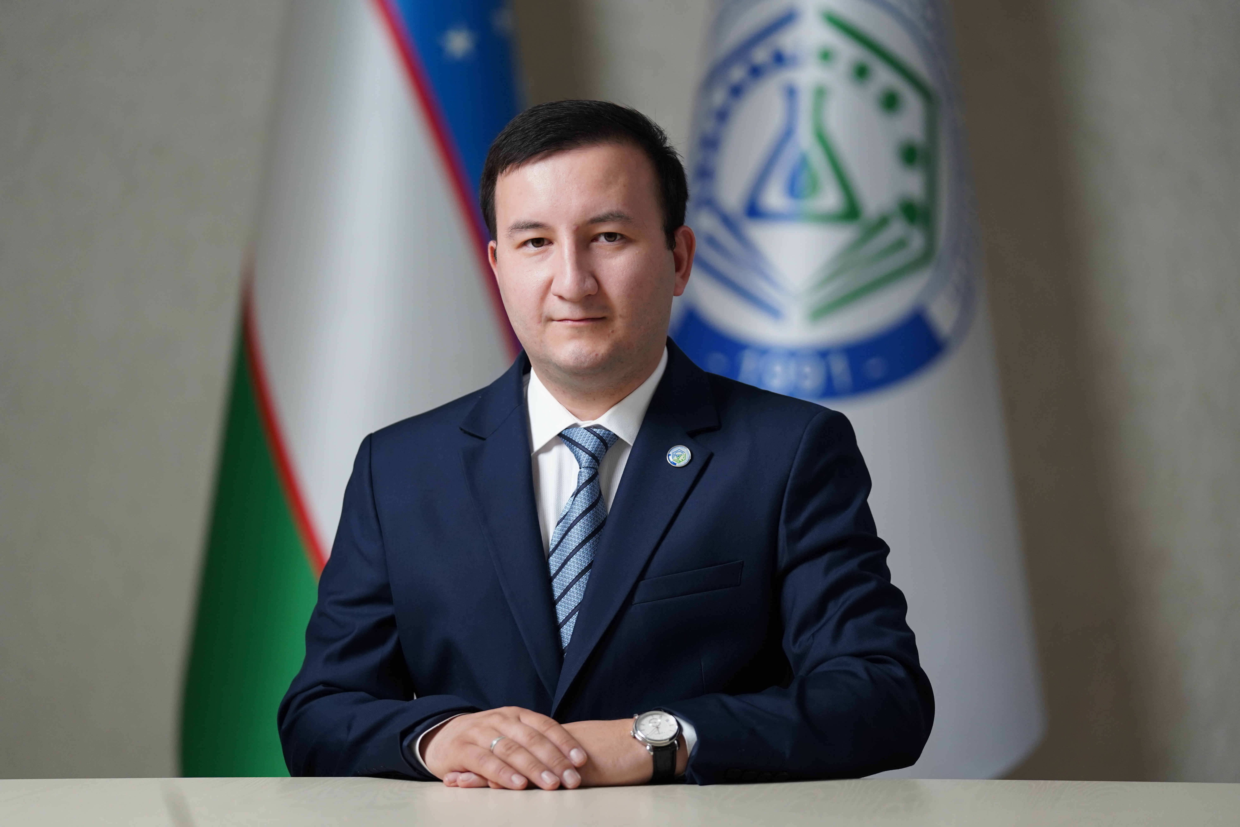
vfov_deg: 9.1
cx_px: 620
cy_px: 414
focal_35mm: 151
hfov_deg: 13.6
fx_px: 5201
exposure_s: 1/320
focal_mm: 151
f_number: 2.8
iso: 1600
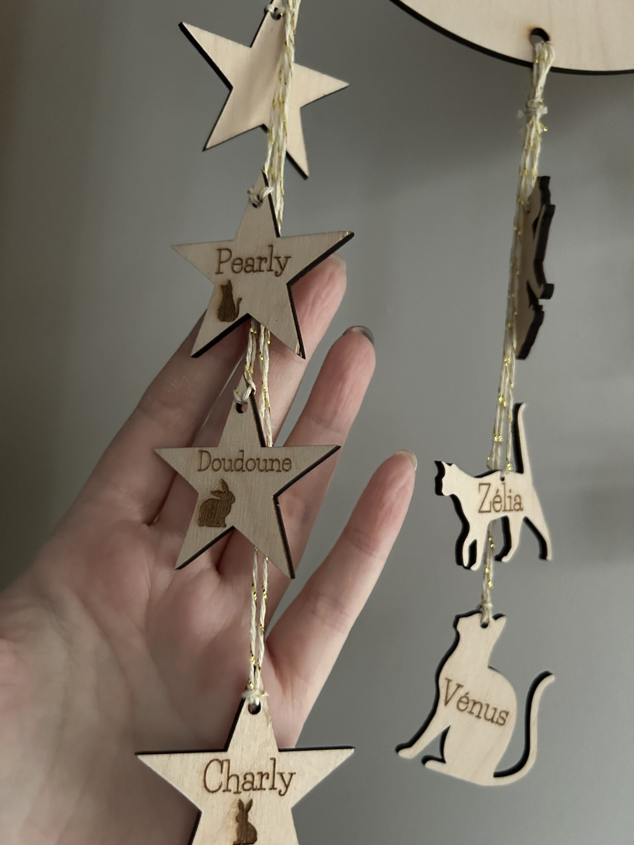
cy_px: 422
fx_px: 635
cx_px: 317
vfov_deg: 67.3
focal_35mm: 26
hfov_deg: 53.1
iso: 640
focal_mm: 5.7
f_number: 1.5
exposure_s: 1/38
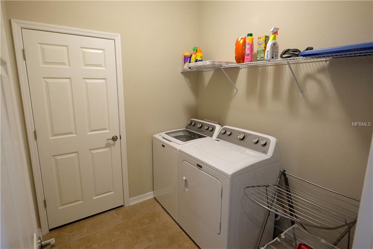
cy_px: 124
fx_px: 197
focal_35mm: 19
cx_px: 186
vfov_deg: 64.5
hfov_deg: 86.9
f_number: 4
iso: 800
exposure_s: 1/27
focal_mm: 12.6
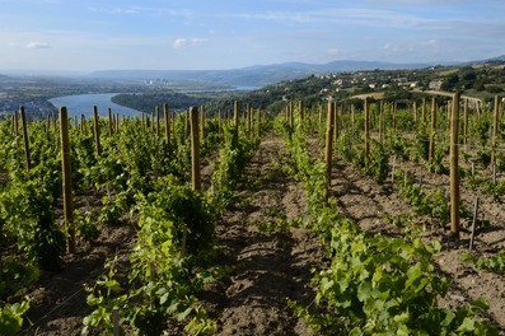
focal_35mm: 36
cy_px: 163
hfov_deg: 53.2
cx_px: 257
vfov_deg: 36.8
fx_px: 505
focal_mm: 34
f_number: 16
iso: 200
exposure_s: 1/160
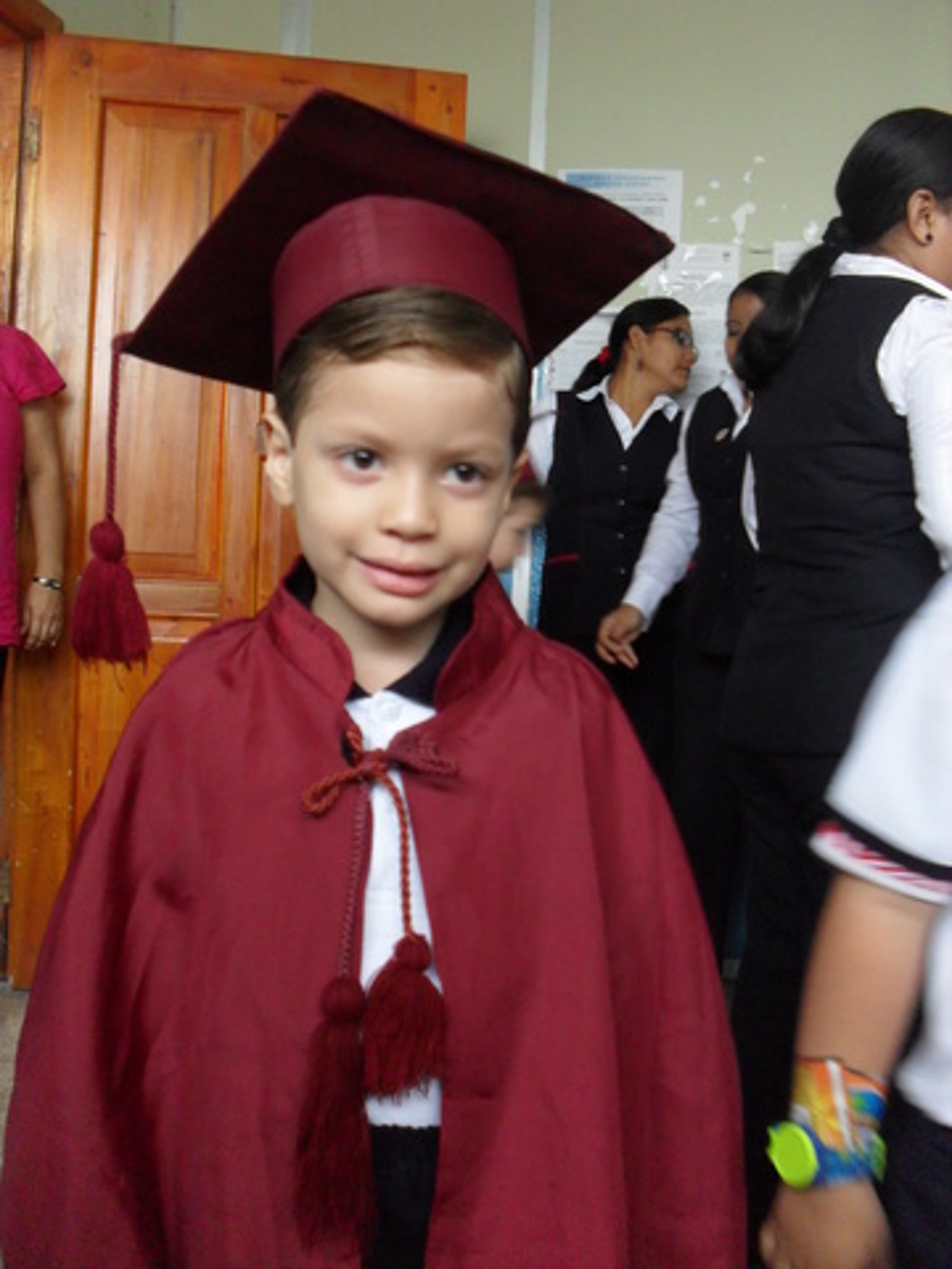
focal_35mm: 38
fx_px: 1393
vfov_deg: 49.0
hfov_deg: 37.7
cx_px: 476
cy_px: 634
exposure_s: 1/30
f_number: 2.8
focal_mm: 6.3
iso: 200
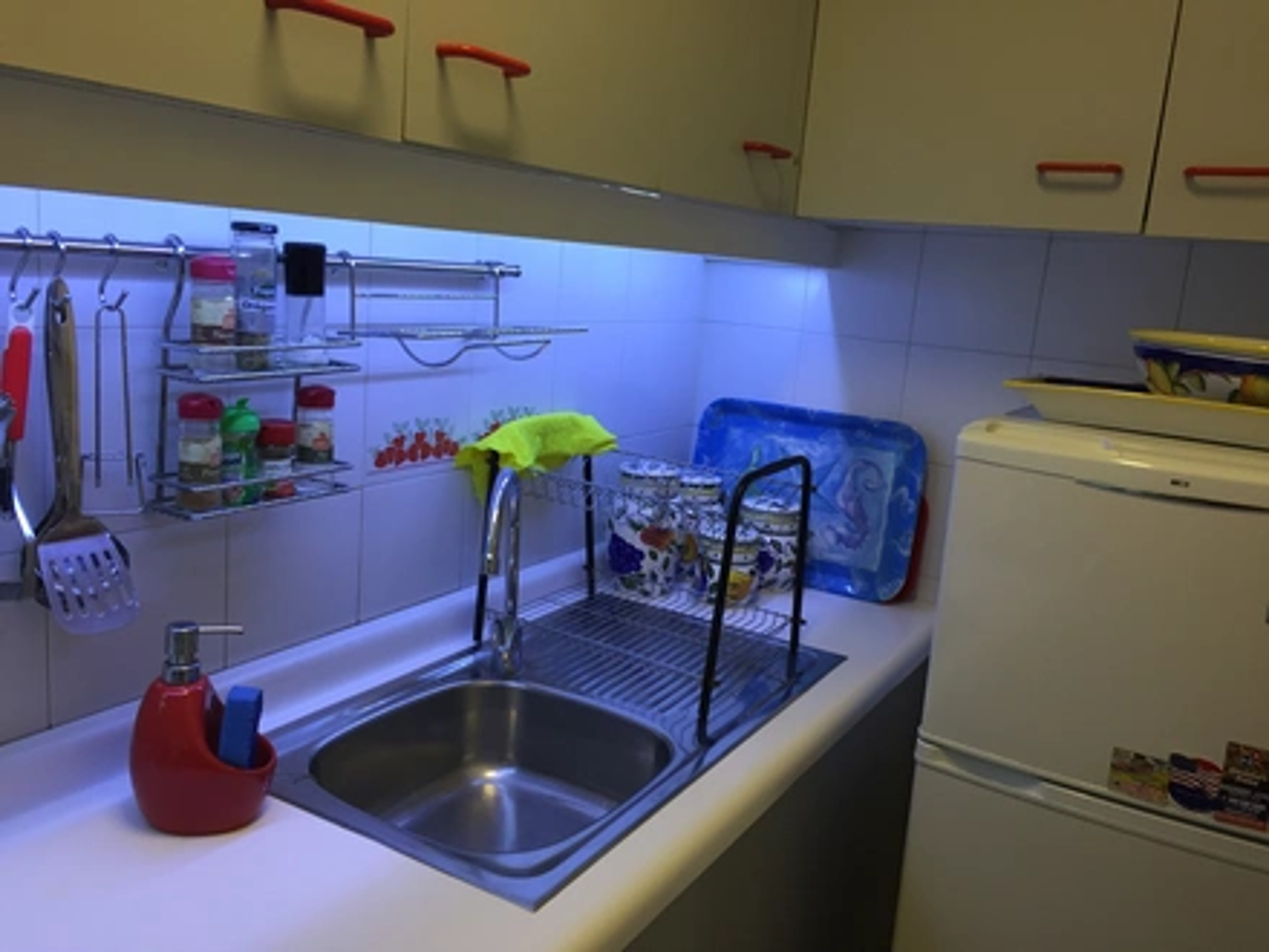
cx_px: 634
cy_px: 476
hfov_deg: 61.7
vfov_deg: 48.2
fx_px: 1063
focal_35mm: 29
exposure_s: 1/33
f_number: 2.2
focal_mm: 4.15
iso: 80
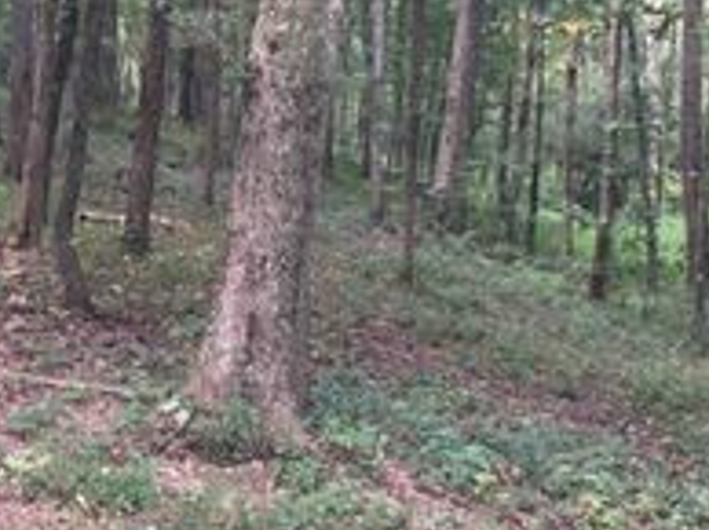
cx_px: 161
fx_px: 1637
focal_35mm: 80
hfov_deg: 24.1
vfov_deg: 18.3
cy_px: 148
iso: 64
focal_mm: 3.3
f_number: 2.4
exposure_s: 1/30
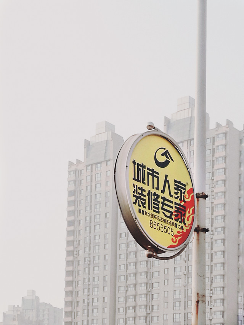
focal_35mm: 93
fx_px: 874
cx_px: 122
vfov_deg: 21.1
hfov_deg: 15.9
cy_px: 162
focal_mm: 4.04
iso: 50
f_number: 2
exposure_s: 1/567
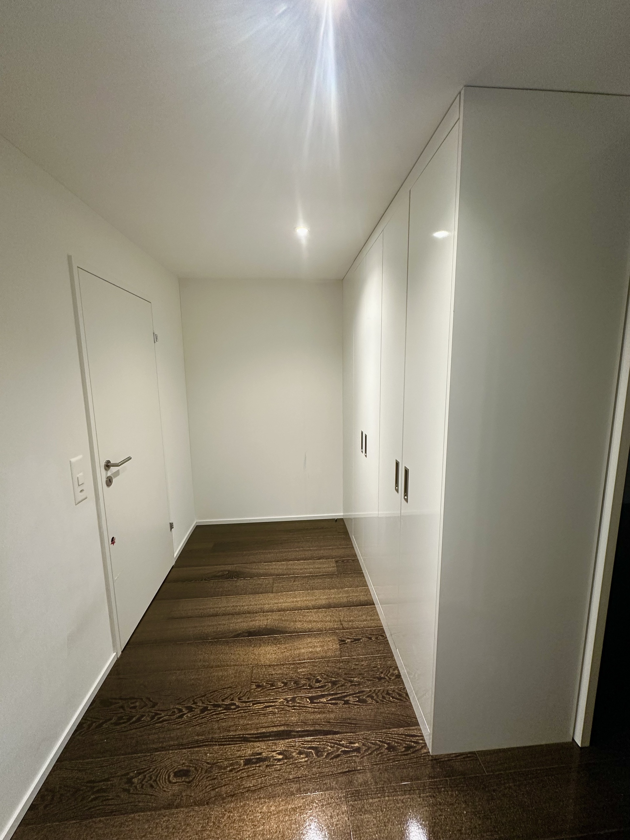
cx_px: 315
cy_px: 420
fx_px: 340
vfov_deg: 102.1
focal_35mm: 14
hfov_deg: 85.7
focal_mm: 2.22
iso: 250
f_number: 2.2
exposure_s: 1/50
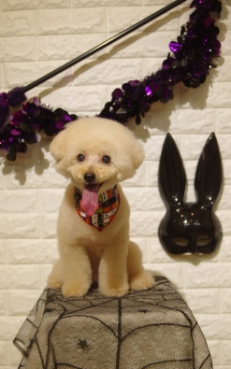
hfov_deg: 19.7
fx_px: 665
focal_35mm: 66
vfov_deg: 31.1
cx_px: 119
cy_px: 185
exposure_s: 1/125
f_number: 2.8
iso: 320
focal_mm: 43
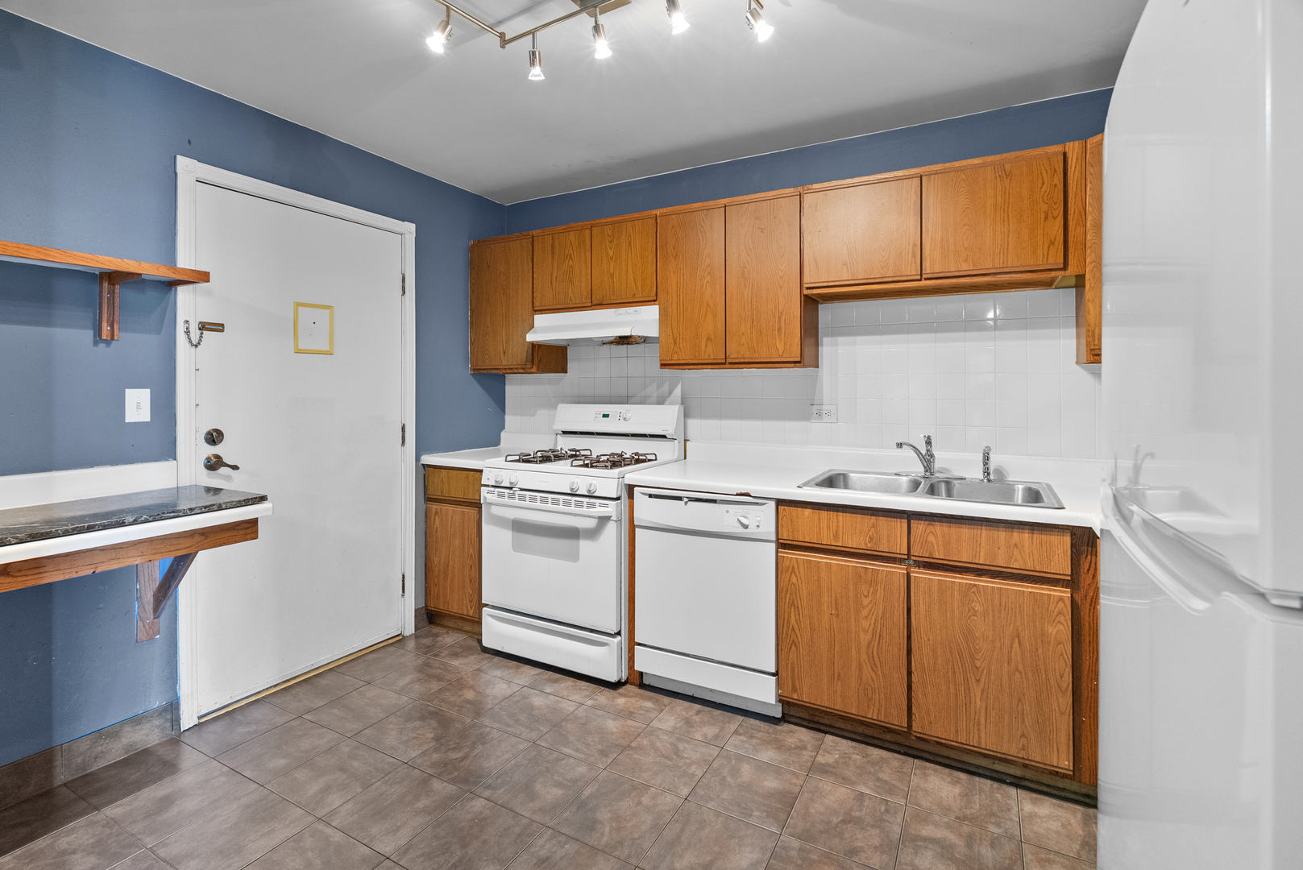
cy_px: 435
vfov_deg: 73.8
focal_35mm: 16
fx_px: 579
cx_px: 652
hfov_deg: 96.7
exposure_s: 6
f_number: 8
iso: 640
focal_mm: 16
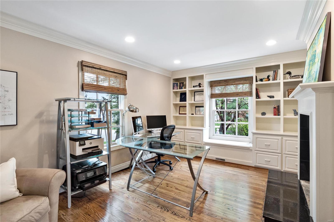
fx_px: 148
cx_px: 167
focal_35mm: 16
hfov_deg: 96.7
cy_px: 111
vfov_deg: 73.7
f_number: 8
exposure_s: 1/80
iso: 400
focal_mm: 8
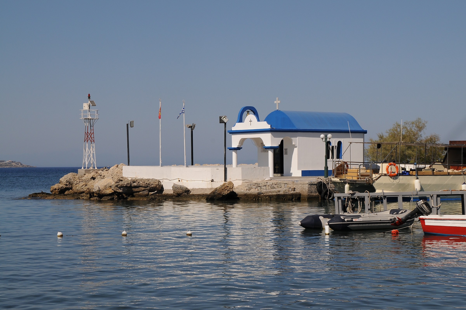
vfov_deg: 16.2
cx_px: 233
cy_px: 155
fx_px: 1086
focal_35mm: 84
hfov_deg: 24.2
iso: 200
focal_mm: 56
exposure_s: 1/640
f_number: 13
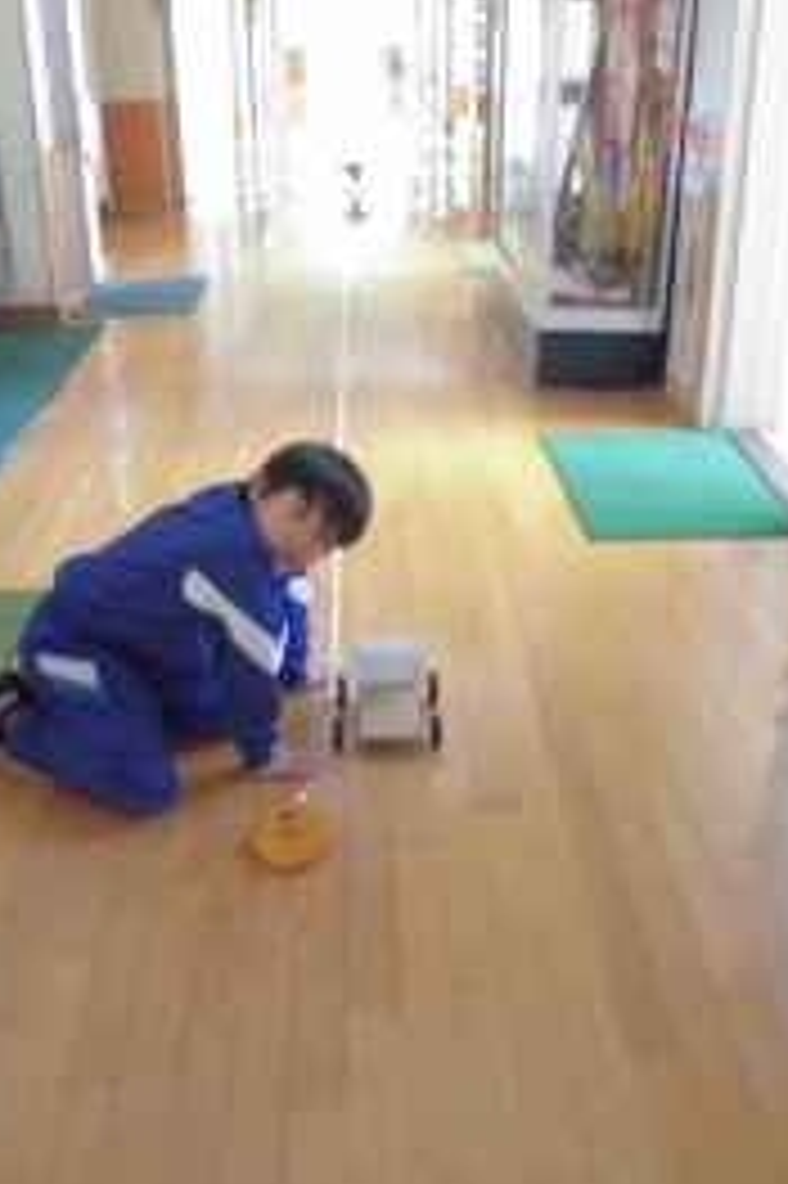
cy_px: 603
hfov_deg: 35.8
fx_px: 1216
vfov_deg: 51.9
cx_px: 324
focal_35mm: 37
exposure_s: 1/15
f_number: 3.5
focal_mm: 4.6
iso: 800
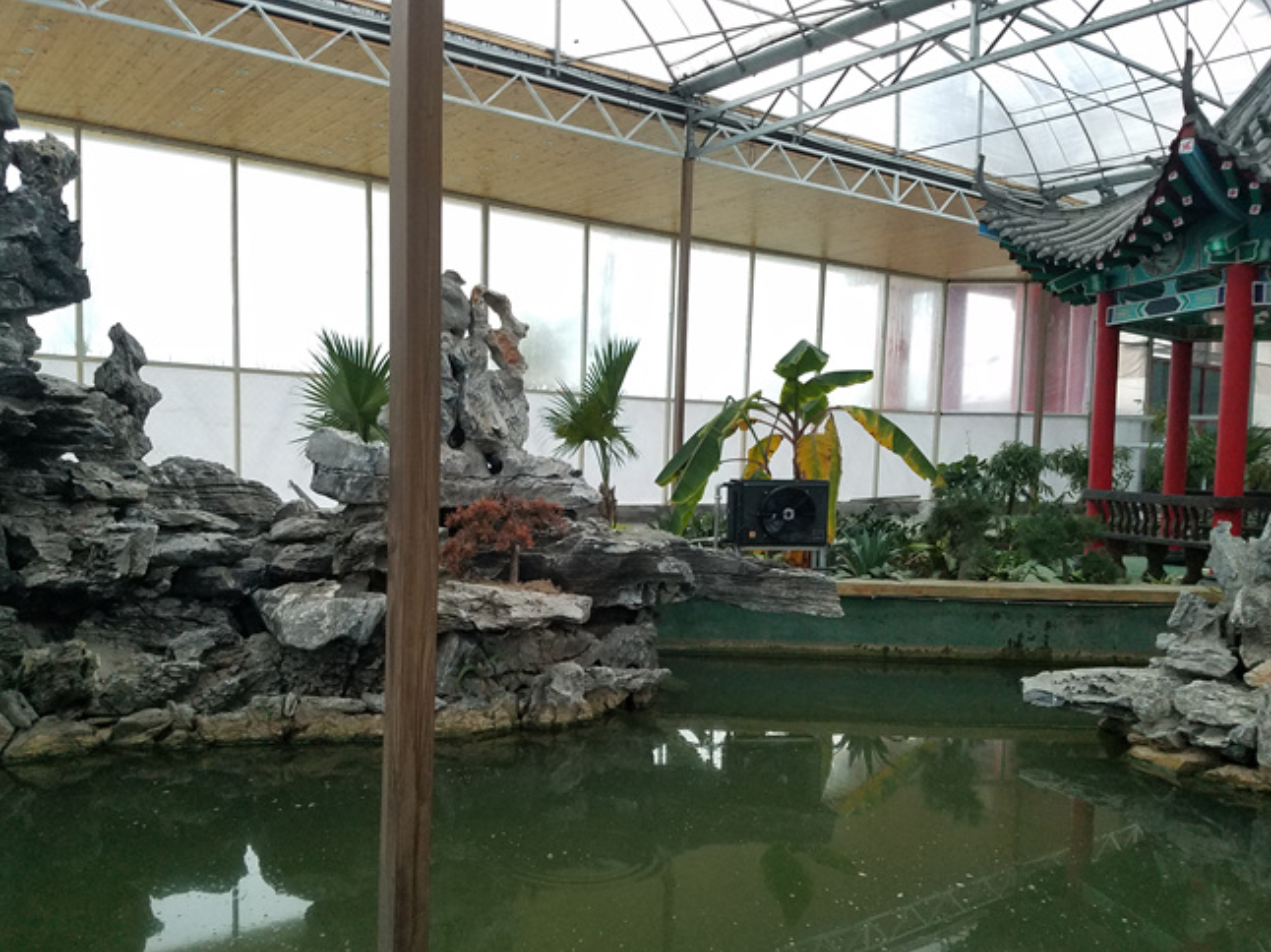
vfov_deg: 48.2
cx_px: 600
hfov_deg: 61.6
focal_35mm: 29
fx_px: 1064
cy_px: 506
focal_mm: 4.2
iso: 250
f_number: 1.7
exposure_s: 1/25
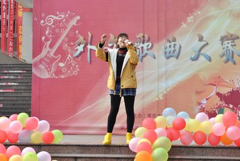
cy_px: 80
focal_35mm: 75
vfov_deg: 18.2
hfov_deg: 27.0
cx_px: 120
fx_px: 501
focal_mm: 50
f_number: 11
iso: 800
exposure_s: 1/500
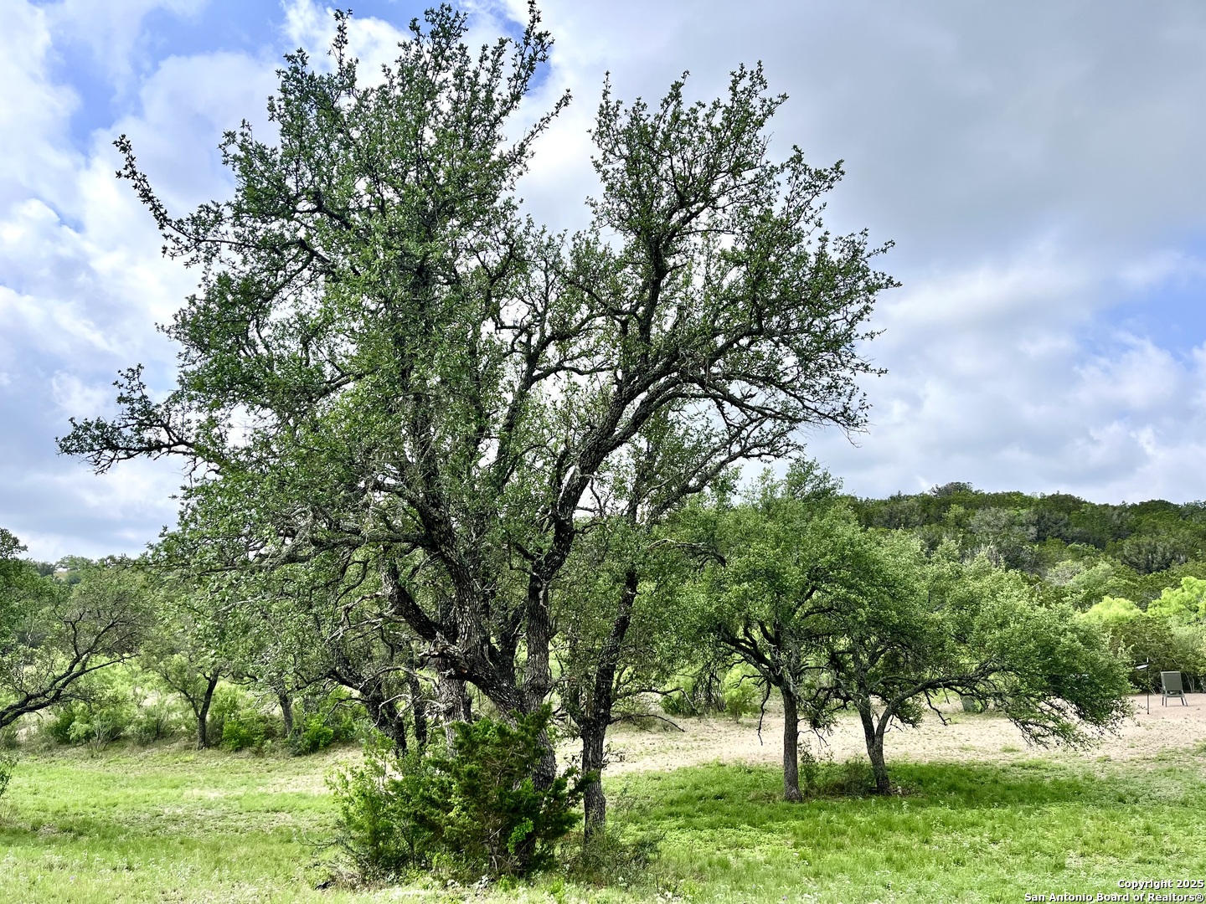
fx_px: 906
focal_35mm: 26
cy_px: 452
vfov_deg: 53.1
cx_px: 603
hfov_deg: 67.3
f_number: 1.6
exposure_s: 1/3215
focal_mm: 5.1
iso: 50
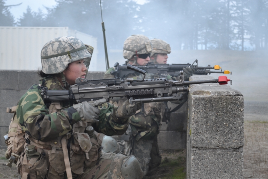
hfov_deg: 26.0
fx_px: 581
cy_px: 90
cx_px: 134
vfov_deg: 17.5
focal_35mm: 78
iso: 400
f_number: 5.6
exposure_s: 1/20
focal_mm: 52
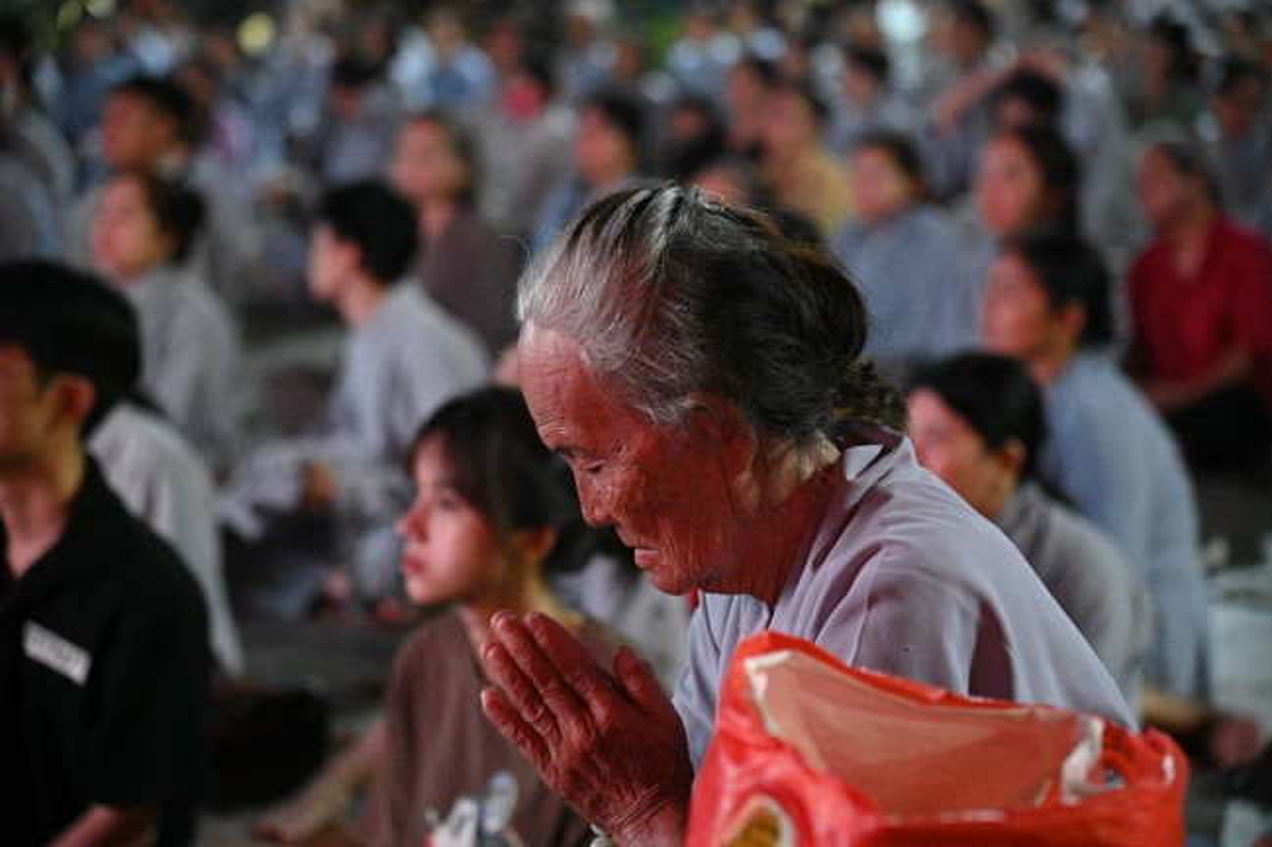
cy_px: 424
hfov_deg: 17.1
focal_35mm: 120
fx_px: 4238
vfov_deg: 11.4
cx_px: 636
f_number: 4.5
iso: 20000
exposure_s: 1/200
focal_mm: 120
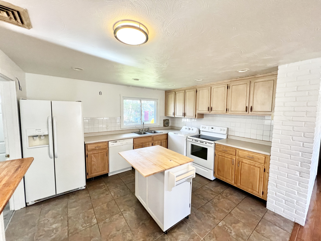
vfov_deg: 89.9
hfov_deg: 106.2
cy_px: 120
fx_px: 121
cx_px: 160
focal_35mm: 13
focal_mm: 1.57
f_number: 1.8
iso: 160
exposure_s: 1/120
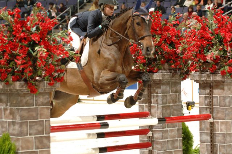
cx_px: 116
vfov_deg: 7.9
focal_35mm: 174
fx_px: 1120
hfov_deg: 11.8
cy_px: 77
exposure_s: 1/250
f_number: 5
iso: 400
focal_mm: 116
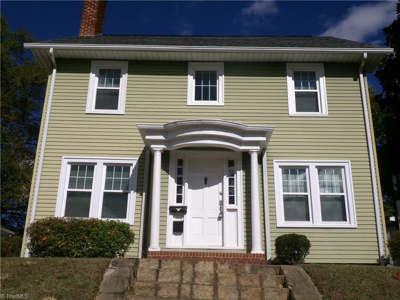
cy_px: 150
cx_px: 200
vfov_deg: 38.7
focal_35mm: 37
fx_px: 428
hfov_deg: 50.1
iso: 100
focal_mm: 6.6
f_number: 11.85
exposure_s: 1/280
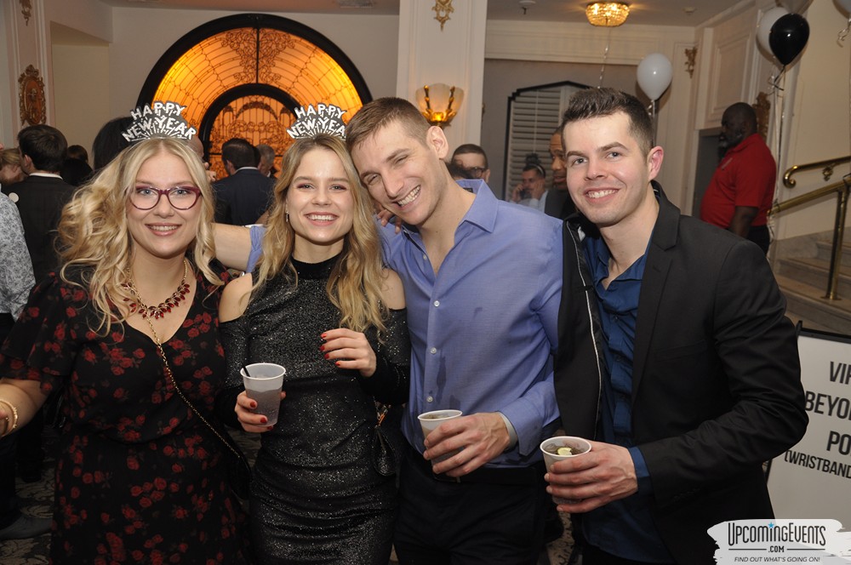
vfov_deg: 41.6
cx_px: 426
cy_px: 282
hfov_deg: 59.6
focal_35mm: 32
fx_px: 744
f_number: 5
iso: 400
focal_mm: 21
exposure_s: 1/60
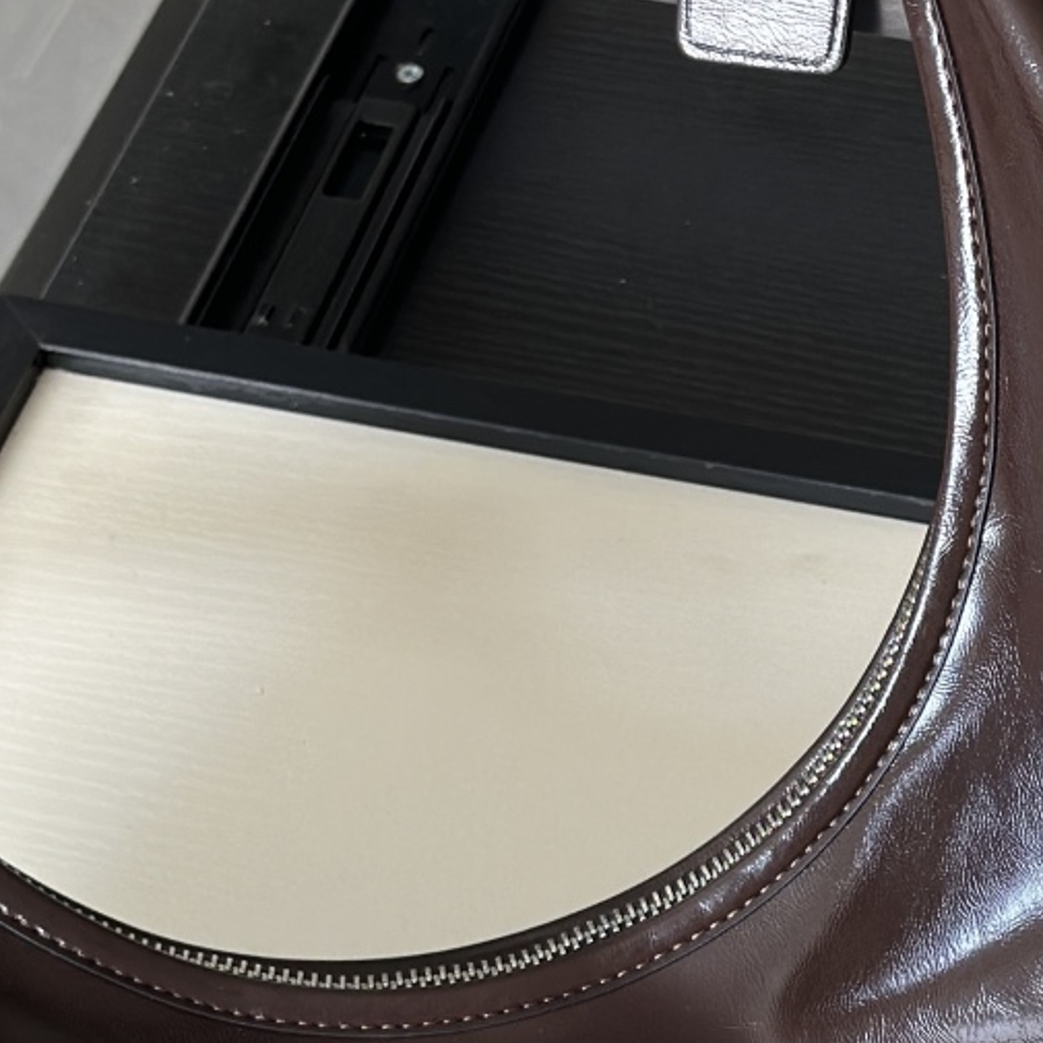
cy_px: 549
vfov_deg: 14.4
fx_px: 4125
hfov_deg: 14.3
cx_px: 909
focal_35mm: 121
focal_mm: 6.86
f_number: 1.78
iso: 125
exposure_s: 1/60
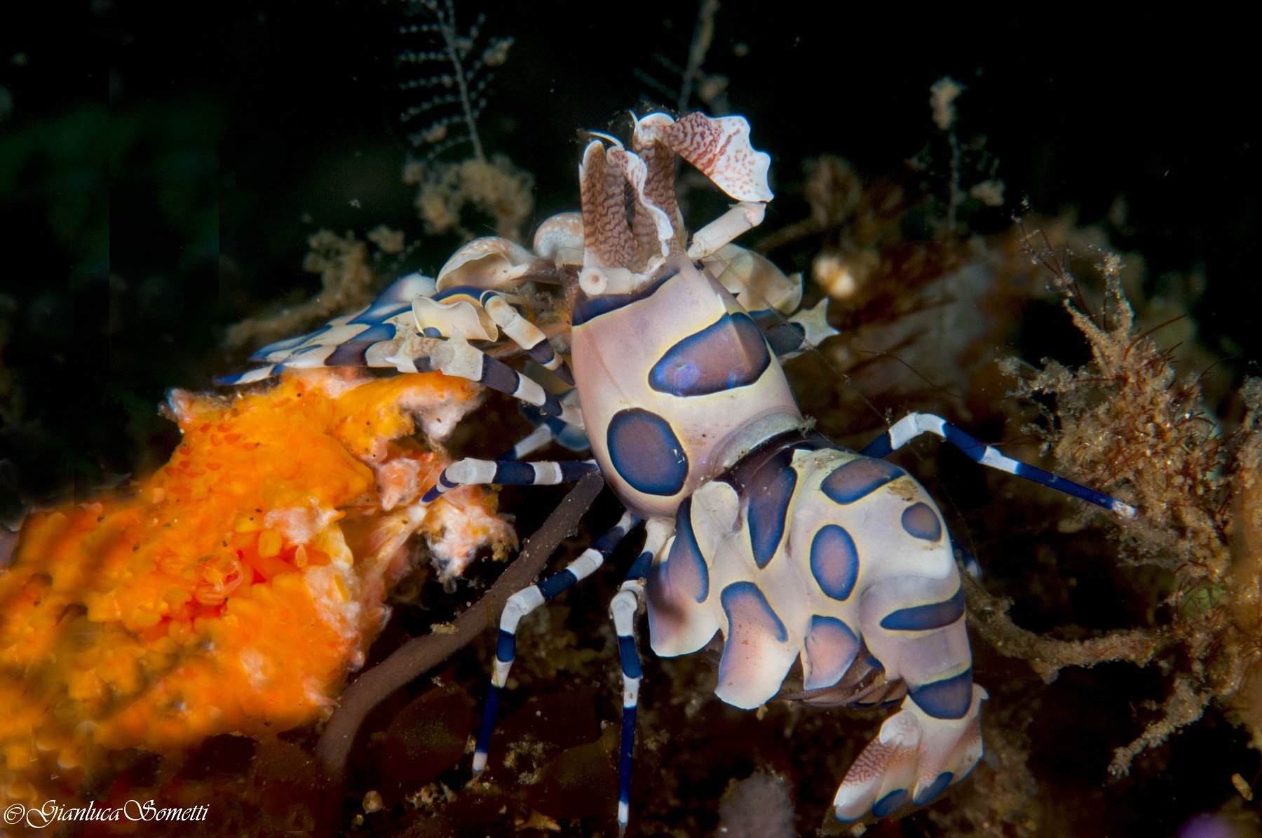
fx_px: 5514
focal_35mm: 158
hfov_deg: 13.1
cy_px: 419
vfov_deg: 8.7
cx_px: 631
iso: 200
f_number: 22
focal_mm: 105
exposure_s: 1/200
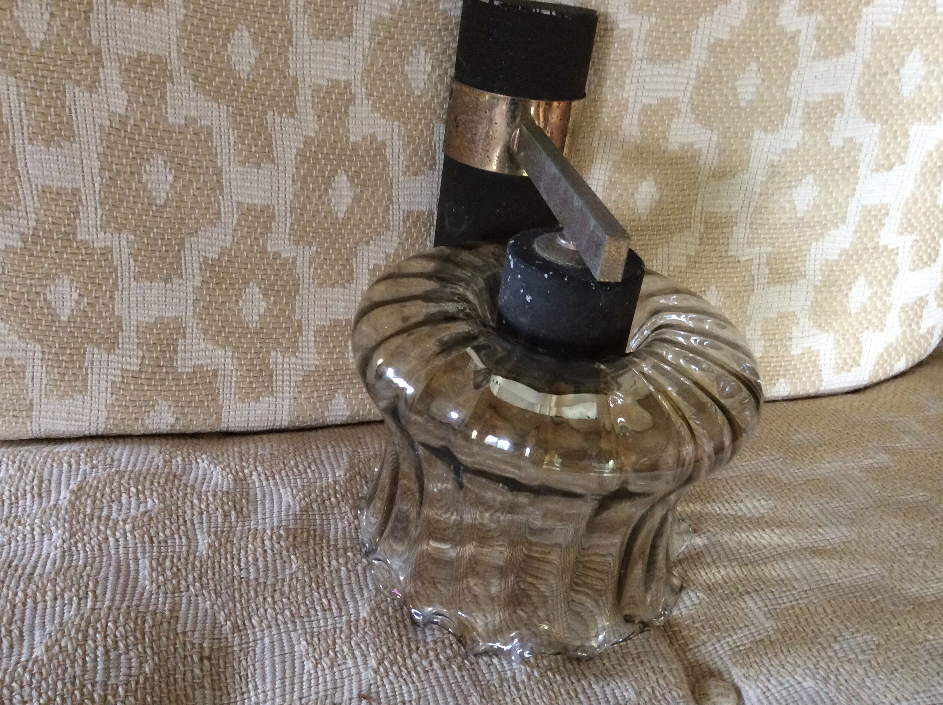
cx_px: 479
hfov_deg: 55.4
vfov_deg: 42.8
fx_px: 898
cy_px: 353
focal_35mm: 33
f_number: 2.4
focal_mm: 3.3
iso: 160
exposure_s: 1/25
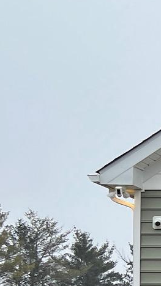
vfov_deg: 16.5
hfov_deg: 7.8
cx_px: 557
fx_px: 942
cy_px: 354
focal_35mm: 124
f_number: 1.5
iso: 50
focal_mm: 5.7
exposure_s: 1/2762
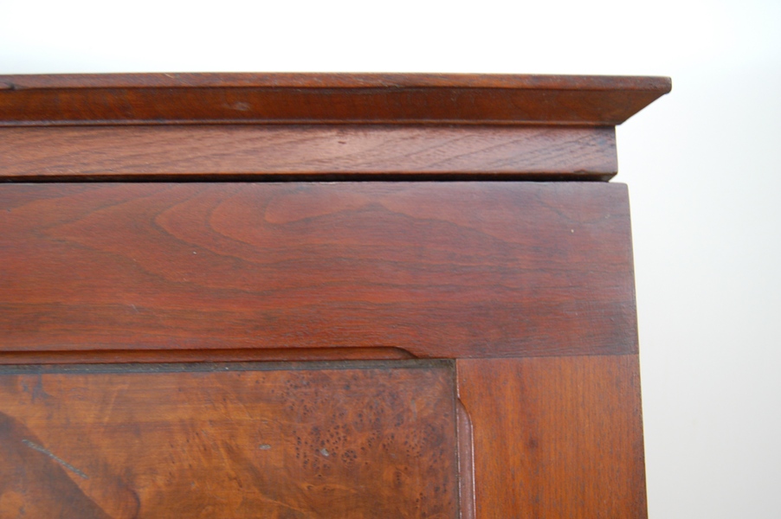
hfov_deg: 57.3
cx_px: 390
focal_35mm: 33
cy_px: 260
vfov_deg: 39.9
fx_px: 715
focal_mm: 22
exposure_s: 1/30
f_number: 3.8
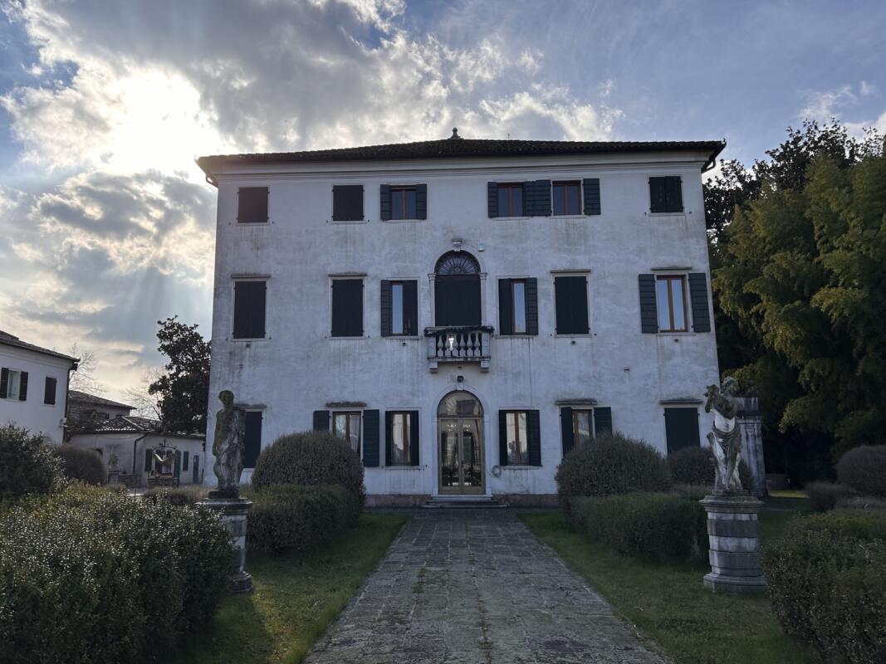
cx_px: 443
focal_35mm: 26
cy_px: 332
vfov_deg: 53.1
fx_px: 665
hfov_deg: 67.3
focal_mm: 5.7
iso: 50
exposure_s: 1/5587
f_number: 1.5
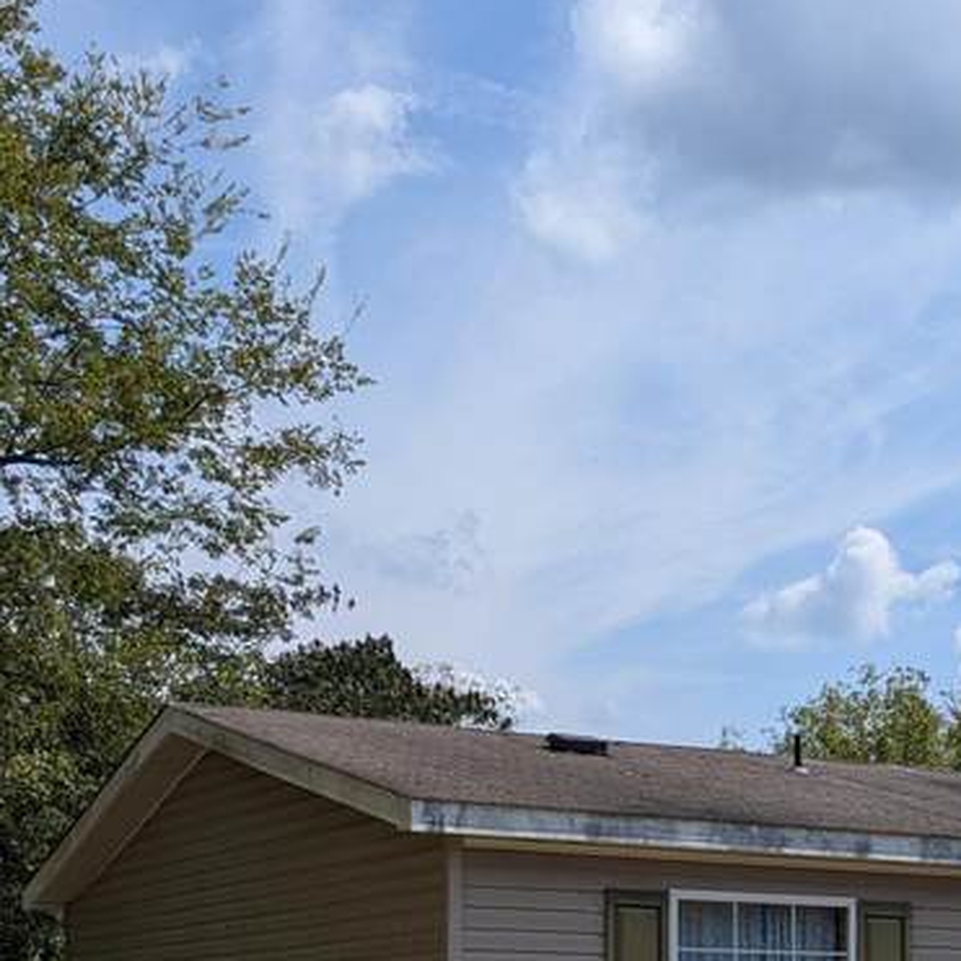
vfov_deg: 22.5
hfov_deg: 22.8
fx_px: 2293
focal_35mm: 73
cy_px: 1026
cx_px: 944
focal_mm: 6.81
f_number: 1.85
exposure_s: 1/3058
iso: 44
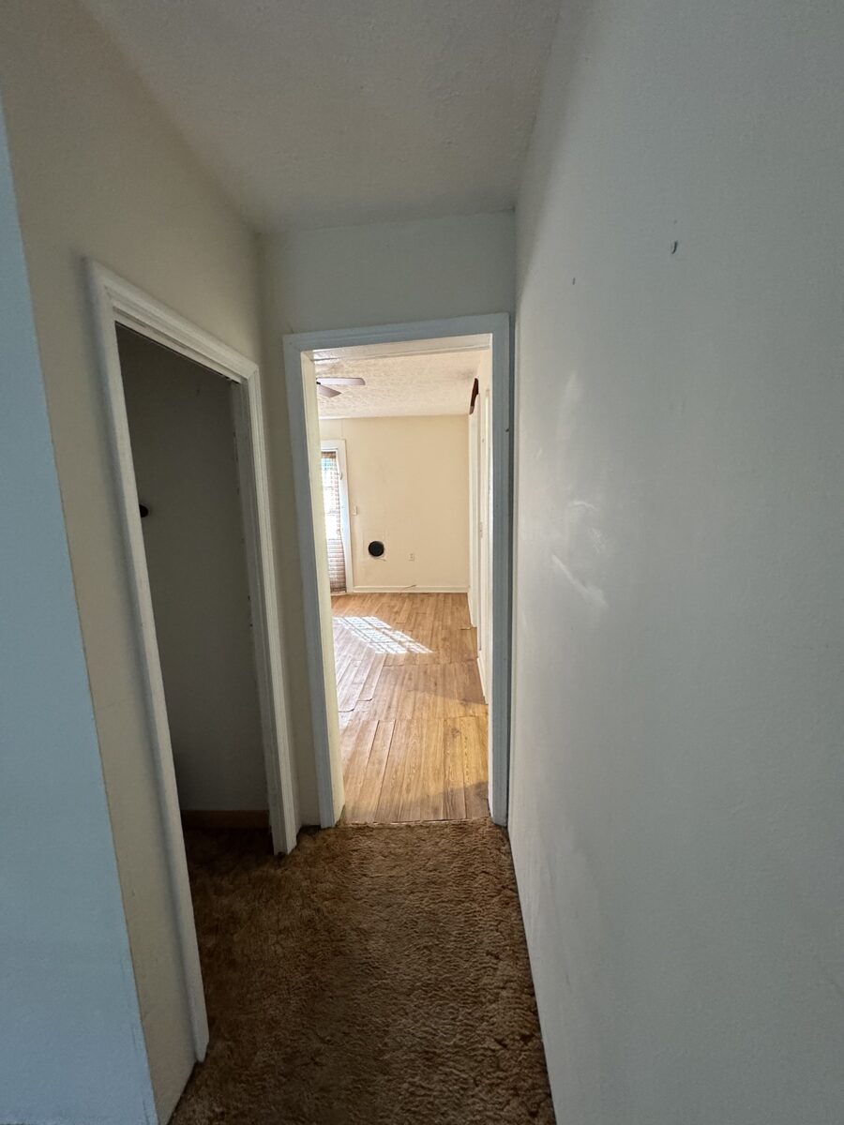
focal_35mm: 14
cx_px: 422
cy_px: 562
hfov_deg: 85.7
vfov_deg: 102.1
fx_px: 455
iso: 400
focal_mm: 2.22
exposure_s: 1/60
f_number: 2.2
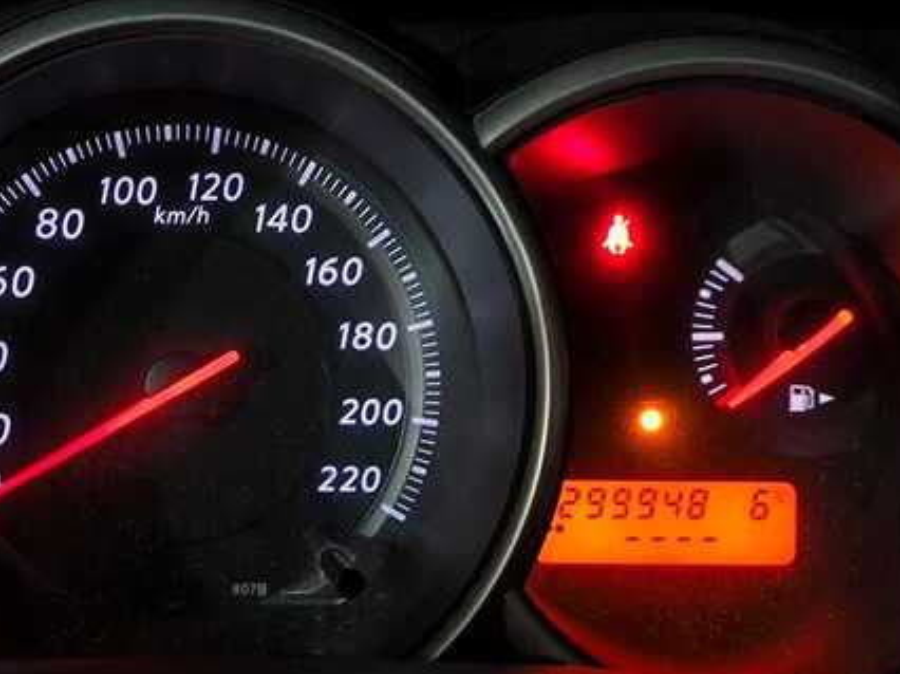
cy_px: 286
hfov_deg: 25.9
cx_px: 190
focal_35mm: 74
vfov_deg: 19.9
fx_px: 1923
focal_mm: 6.92
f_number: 1.9
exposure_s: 1/25
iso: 640
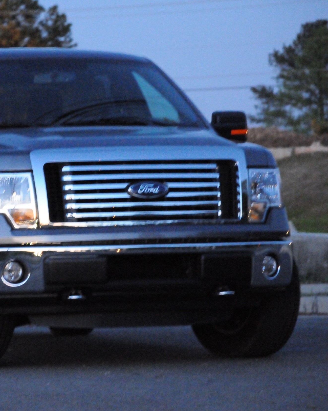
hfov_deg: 7.9
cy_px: 206
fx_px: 2366
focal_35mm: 195
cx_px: 57
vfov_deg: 9.9
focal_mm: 92
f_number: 5.6
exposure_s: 1/10
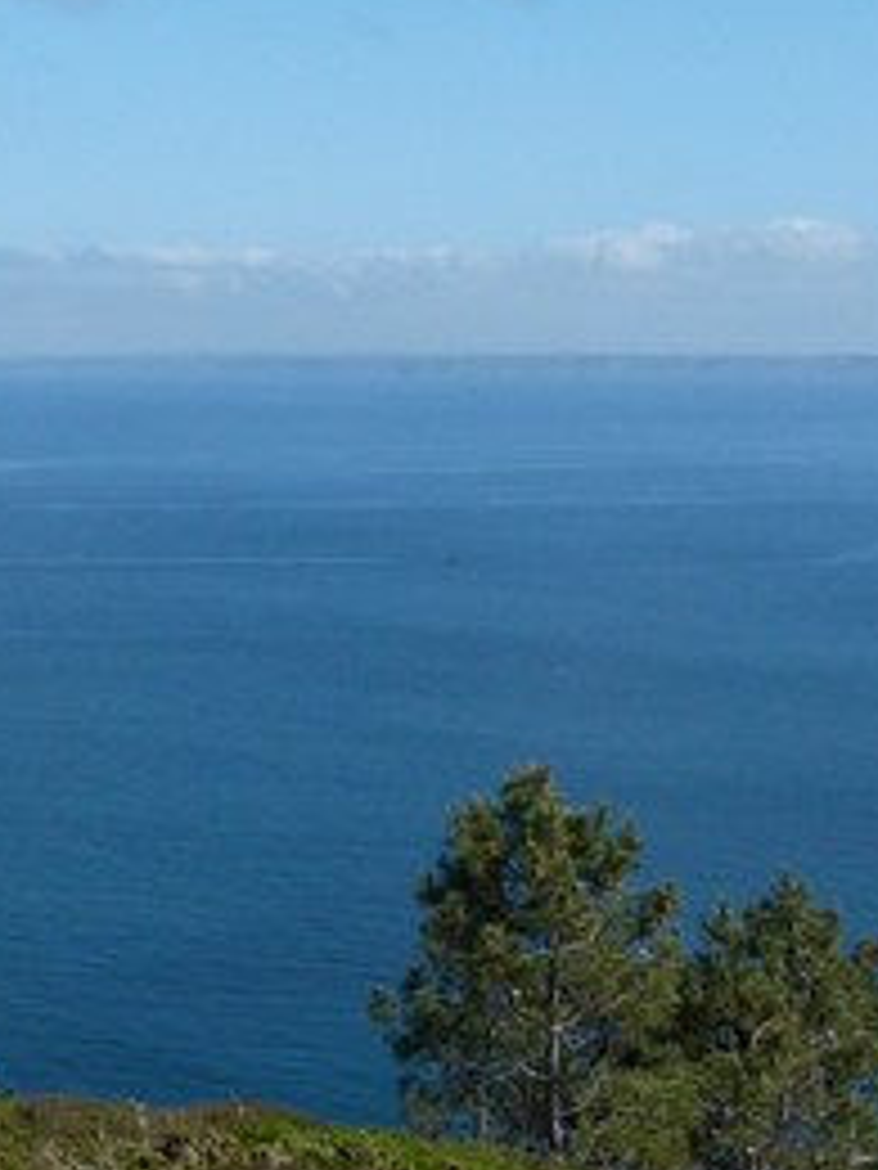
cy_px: 387
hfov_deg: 19.1
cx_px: 405
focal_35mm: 77
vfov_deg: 25.2
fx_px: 2604
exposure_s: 1/1000
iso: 100
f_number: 4
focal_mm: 4.5
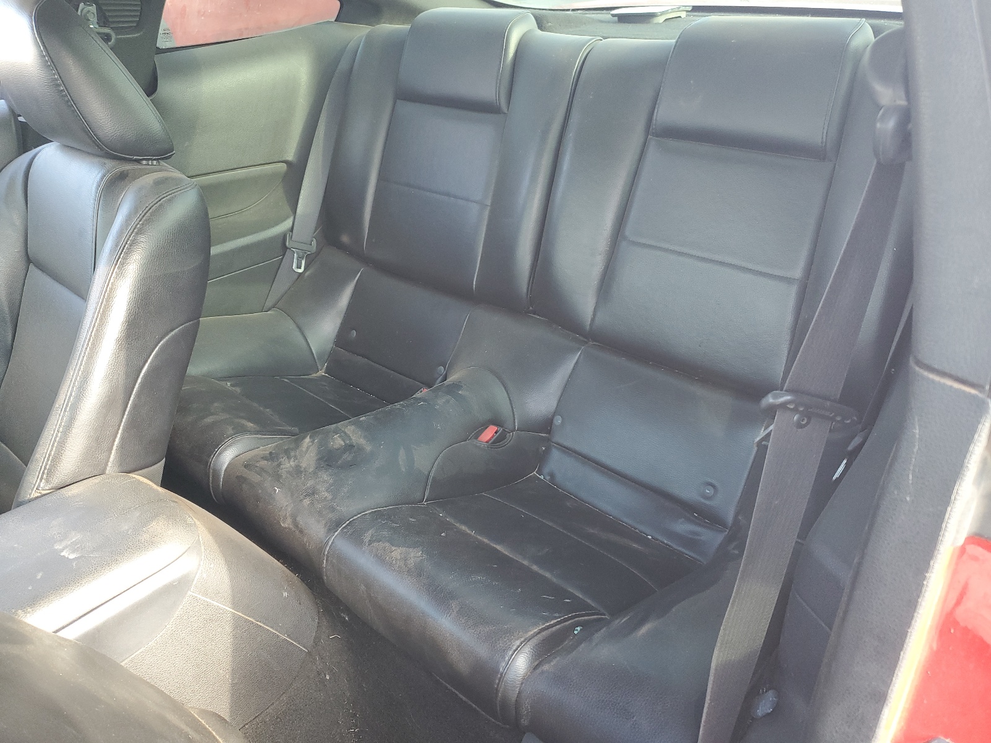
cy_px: 372
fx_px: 744
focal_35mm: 26
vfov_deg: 53.1
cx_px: 496
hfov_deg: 67.3
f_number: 1.5
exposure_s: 1/100
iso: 95
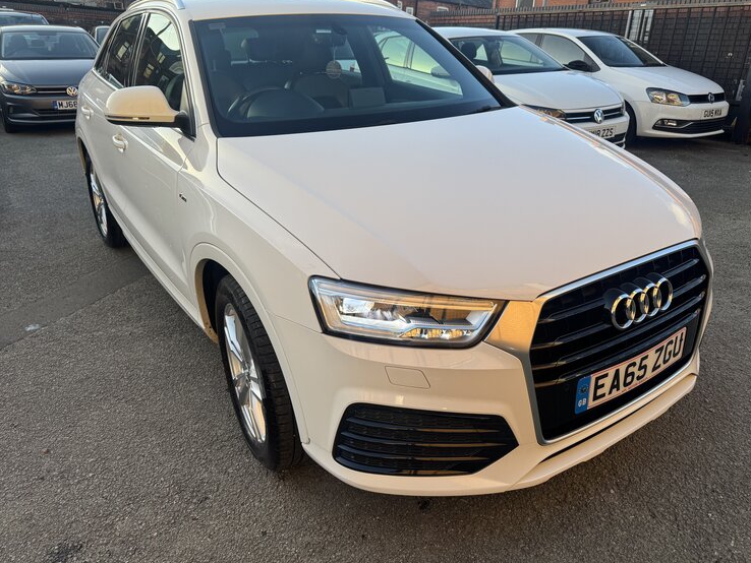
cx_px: 390
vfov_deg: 53.1
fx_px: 564
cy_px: 267
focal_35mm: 26
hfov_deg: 67.3
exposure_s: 1/715
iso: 80
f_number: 1.78
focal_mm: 6.76
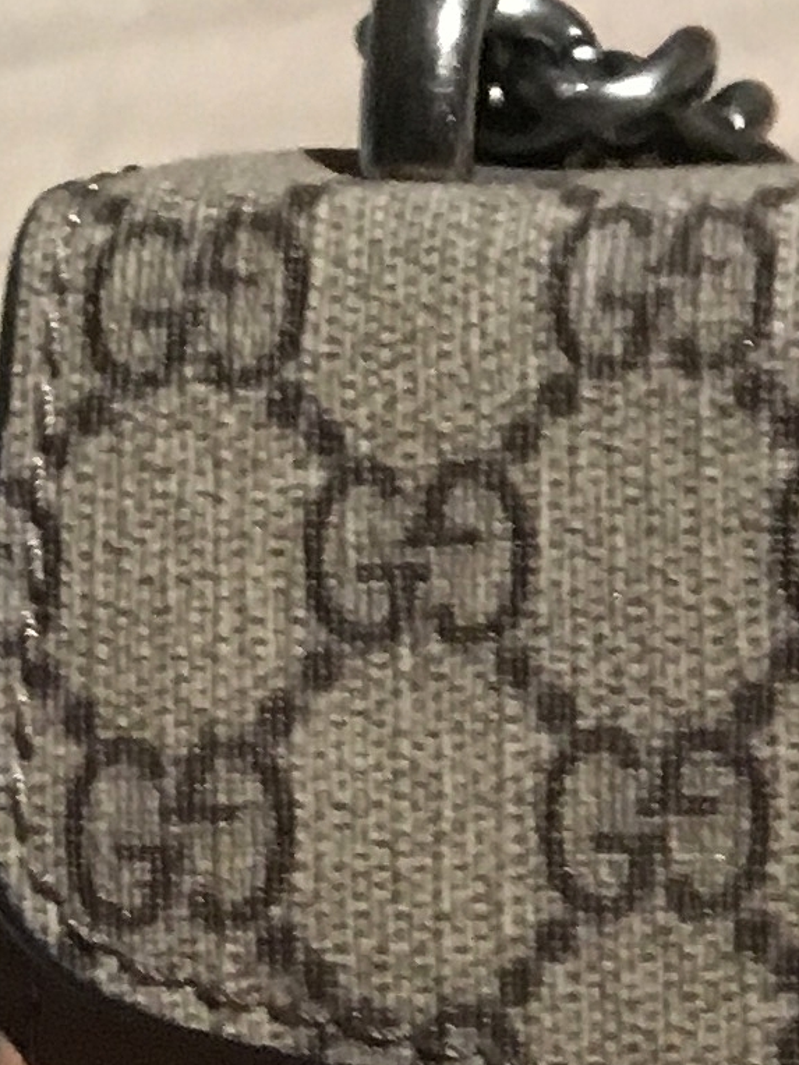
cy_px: 947
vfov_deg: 12.8
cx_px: 1694
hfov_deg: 9.0
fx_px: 4709
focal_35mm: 153
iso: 200
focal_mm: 4.15
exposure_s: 1/20
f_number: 2.2
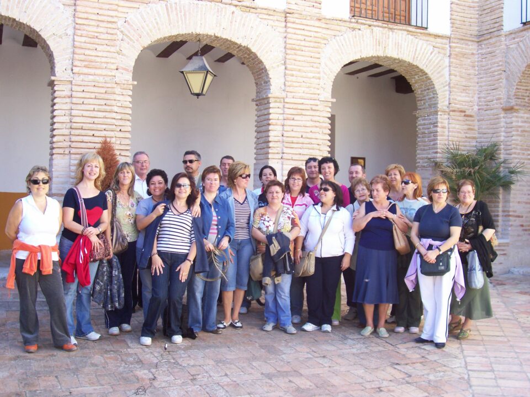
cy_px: 198
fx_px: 643
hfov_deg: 44.8
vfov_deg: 34.3
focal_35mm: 42
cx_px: 265
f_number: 2.9
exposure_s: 1/158
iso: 80
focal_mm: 7
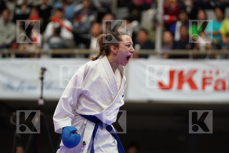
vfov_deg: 5.6
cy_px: 76
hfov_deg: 8.3
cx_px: 114
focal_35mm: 247
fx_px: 1571
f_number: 2.8
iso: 4000
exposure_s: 1/1000
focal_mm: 165
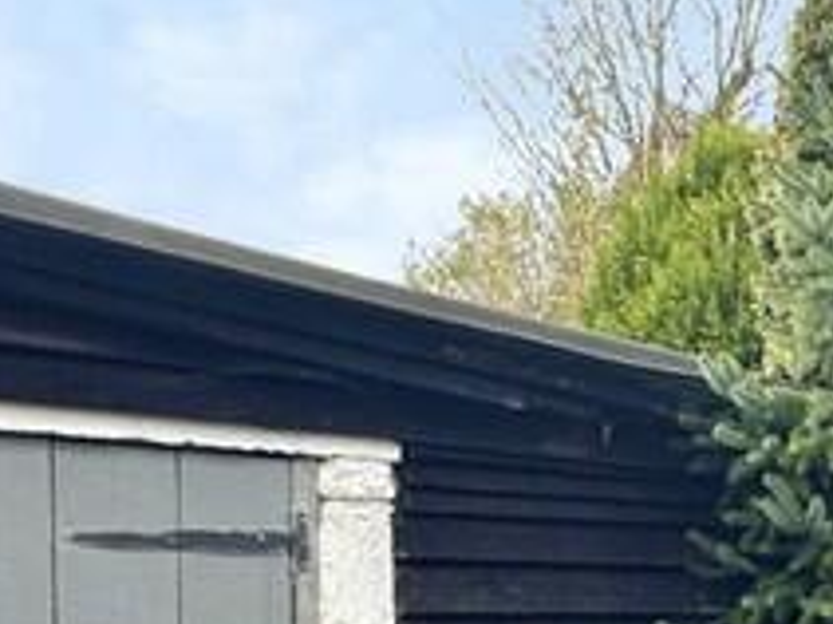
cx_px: 1153
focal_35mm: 68
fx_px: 1635
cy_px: 932
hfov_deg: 24.1
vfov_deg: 19.0
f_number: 2.2
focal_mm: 2.22
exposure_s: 1/99
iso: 64
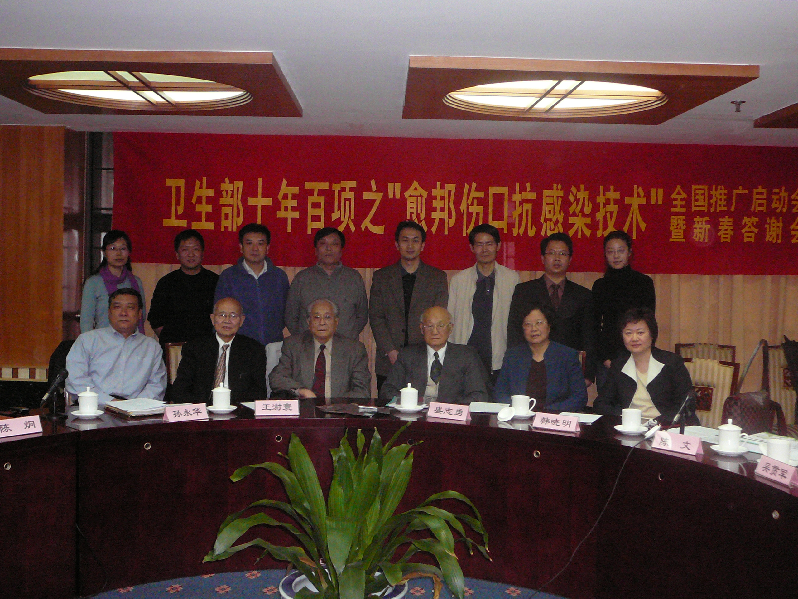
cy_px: 300
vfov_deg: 35.1
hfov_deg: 45.8
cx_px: 399
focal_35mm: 41
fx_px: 945
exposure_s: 1/30
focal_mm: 6.1
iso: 400
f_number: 3.1
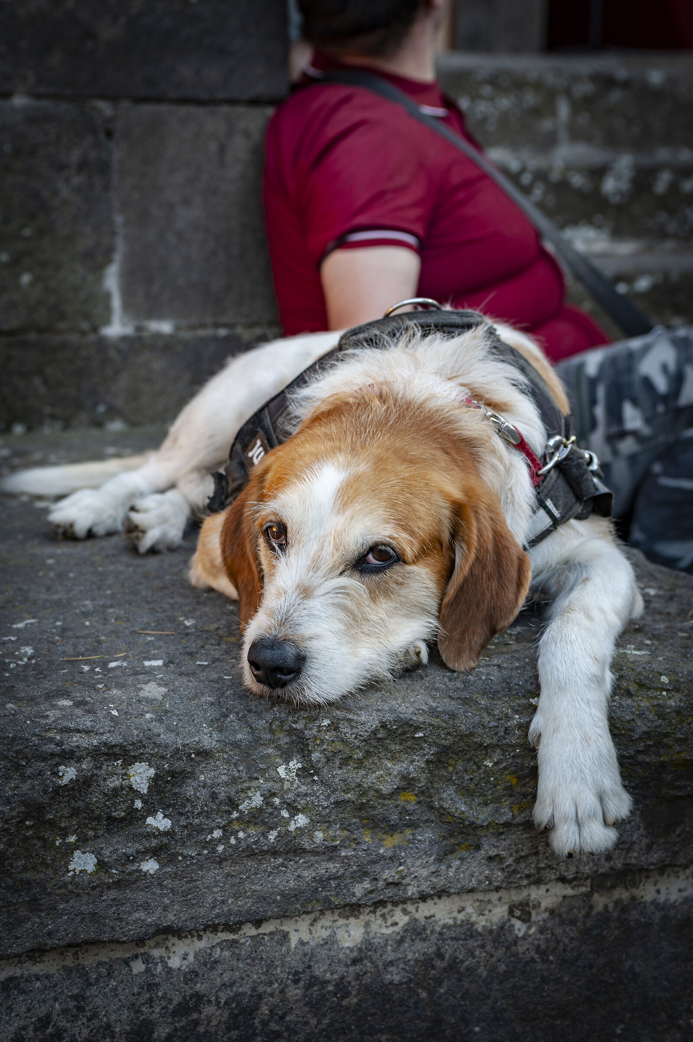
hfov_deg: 19.4
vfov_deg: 28.9
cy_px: 521
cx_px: 346
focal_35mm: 70
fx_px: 2024
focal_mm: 70
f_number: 6.3
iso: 400
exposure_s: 1/80
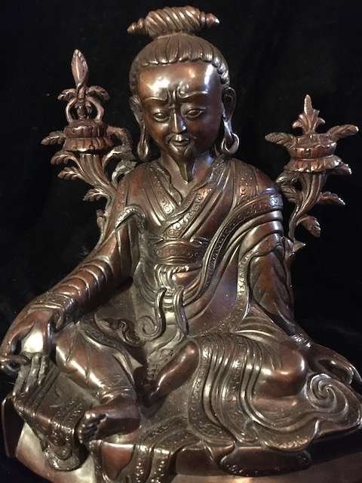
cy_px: 242
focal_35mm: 29
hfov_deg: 48.2
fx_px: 404
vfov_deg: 61.7
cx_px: 181
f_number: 2.2
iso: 1000
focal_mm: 4.15
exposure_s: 1/17
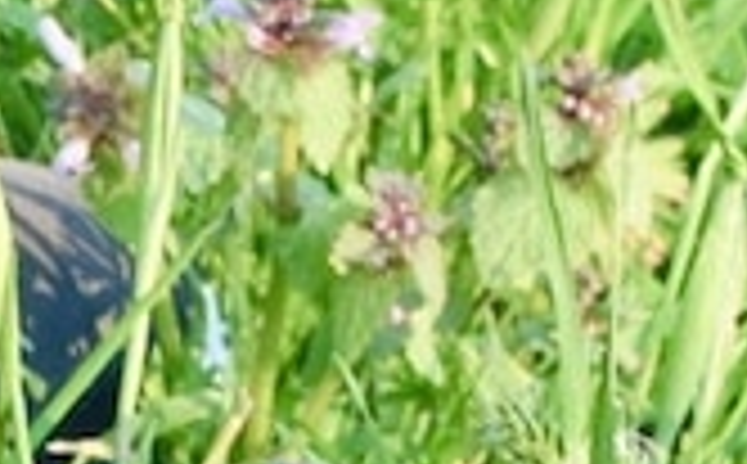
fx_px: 8390
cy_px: -297
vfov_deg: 3.2
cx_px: -1688
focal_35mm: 413
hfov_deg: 4.8
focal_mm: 35
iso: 400
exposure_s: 1/60
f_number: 6.3
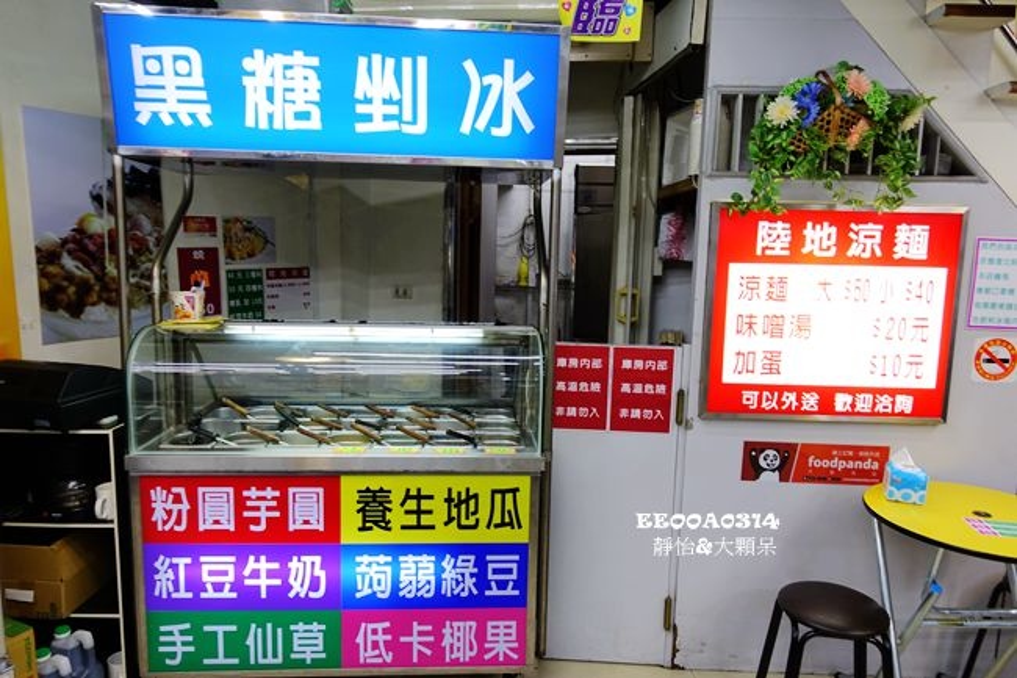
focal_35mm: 24
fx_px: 678
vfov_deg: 53.1
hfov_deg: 73.8
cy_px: 339
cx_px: 508
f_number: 2.8
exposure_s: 1/40
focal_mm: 8.8
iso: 125
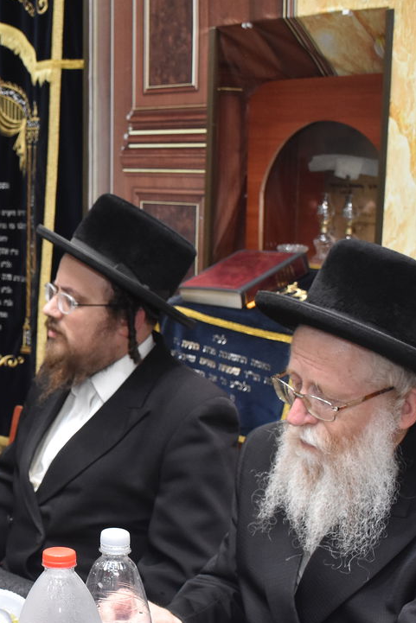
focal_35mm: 67
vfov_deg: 30.1
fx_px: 1160
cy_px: 305
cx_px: -67
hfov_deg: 19.3
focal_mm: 23
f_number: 6.3
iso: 1600
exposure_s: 1/60
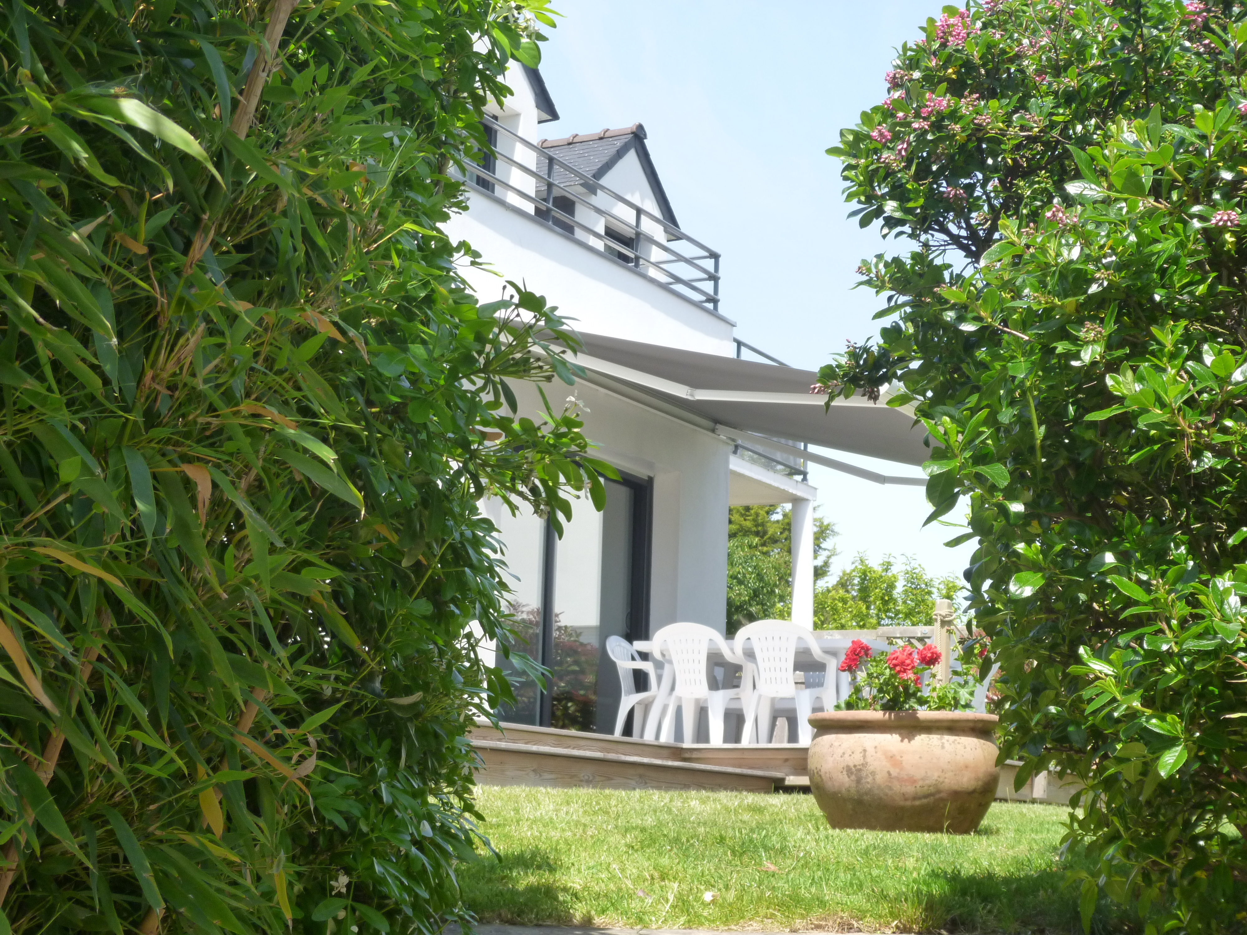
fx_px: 2053
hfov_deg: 33.8
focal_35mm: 57
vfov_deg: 25.7
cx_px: 624
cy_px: 468
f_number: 4.4
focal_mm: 10.1
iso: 200
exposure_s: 1/320
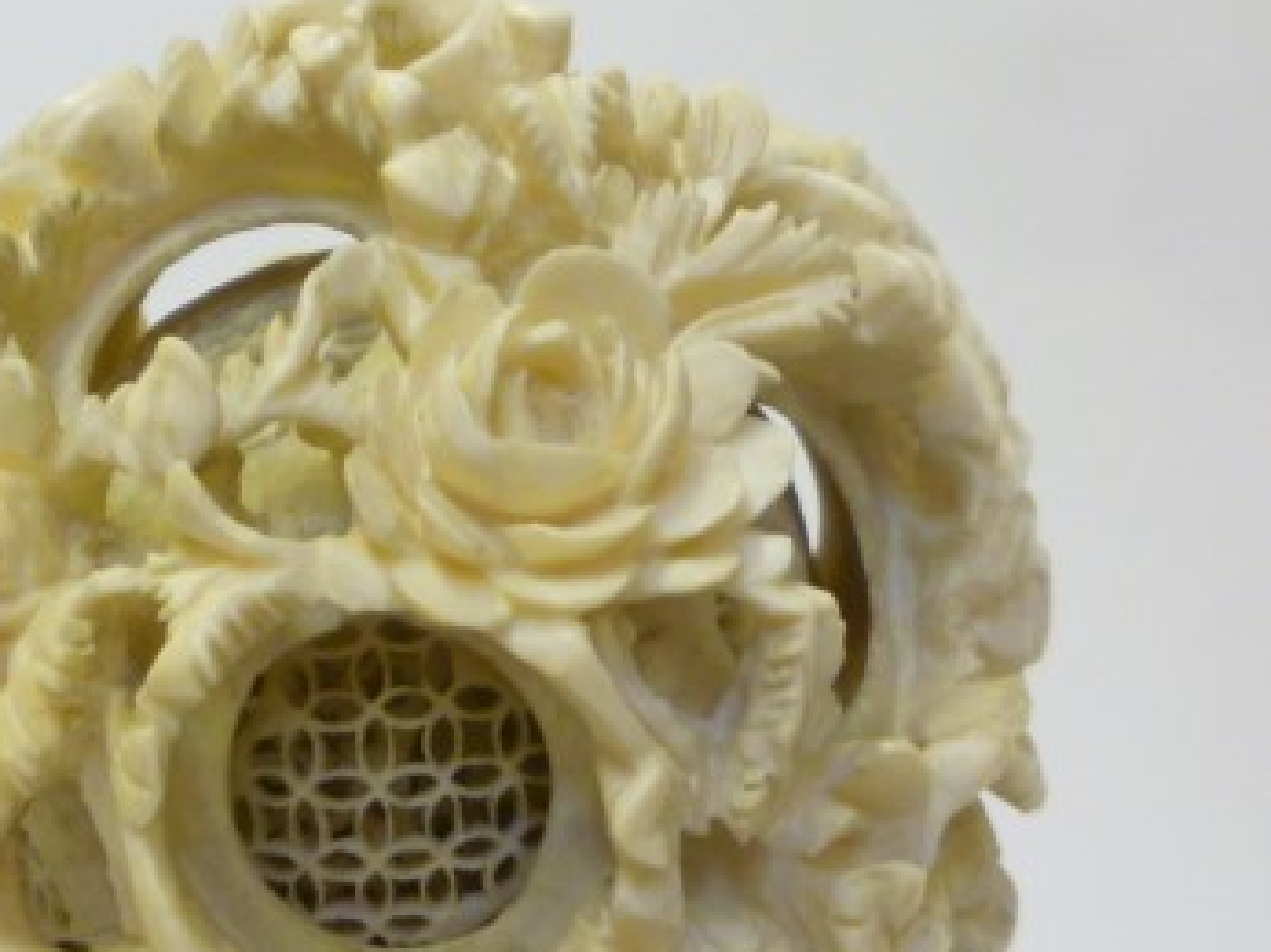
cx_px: 333
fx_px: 2643
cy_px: 626
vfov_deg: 20.4
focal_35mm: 72
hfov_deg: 26.7
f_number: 3.3
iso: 200
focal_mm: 5.2
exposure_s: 1/30
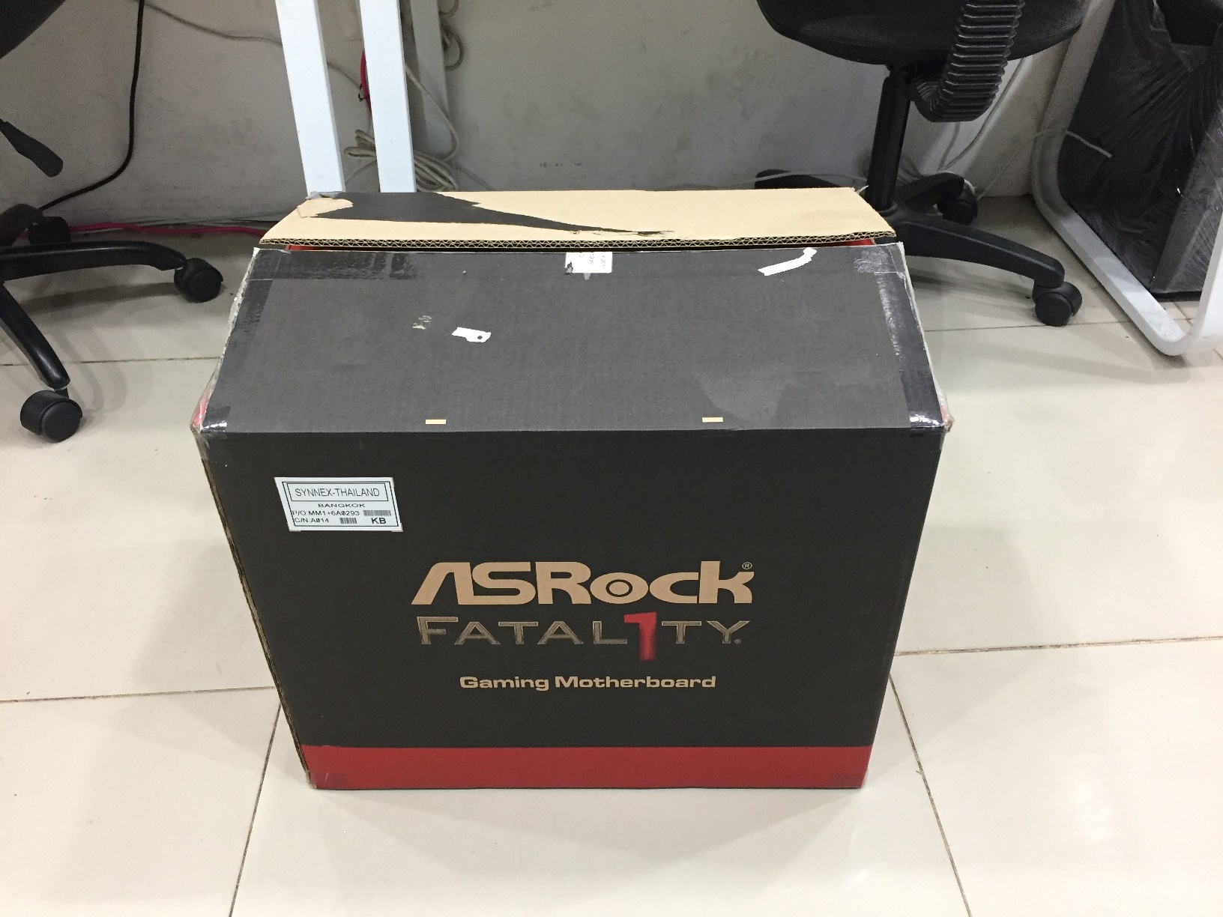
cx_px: 612
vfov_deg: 48.2
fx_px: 1025
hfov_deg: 61.7
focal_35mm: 29
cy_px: 458
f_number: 2.2
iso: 200
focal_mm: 4.15
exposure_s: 1/33
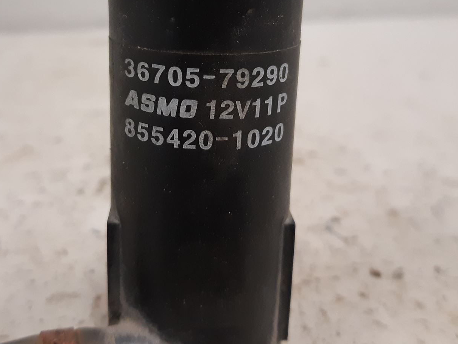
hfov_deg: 42.8
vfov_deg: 32.6
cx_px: 196
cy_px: 117
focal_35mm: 44
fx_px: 582
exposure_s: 1/50
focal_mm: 3.93
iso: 200
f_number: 1.7
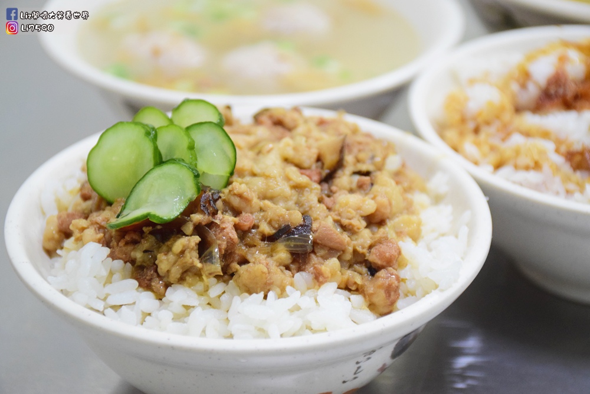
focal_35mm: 93
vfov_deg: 14.7
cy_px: 197
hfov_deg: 21.9
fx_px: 1524
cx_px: 295
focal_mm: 62
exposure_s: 1/160
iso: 3200
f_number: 5
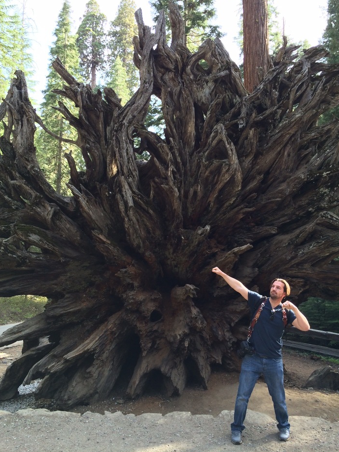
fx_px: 431
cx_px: 170
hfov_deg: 42.9
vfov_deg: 55.3
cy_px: 204
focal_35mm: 33
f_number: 2.2
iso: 50
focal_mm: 4.12
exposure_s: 1/120
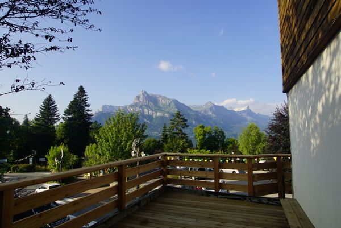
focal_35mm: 22
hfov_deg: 77.3
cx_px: 170
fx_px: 213
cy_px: 114
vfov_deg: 56.2
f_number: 8
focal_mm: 15
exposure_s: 1/125
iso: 100
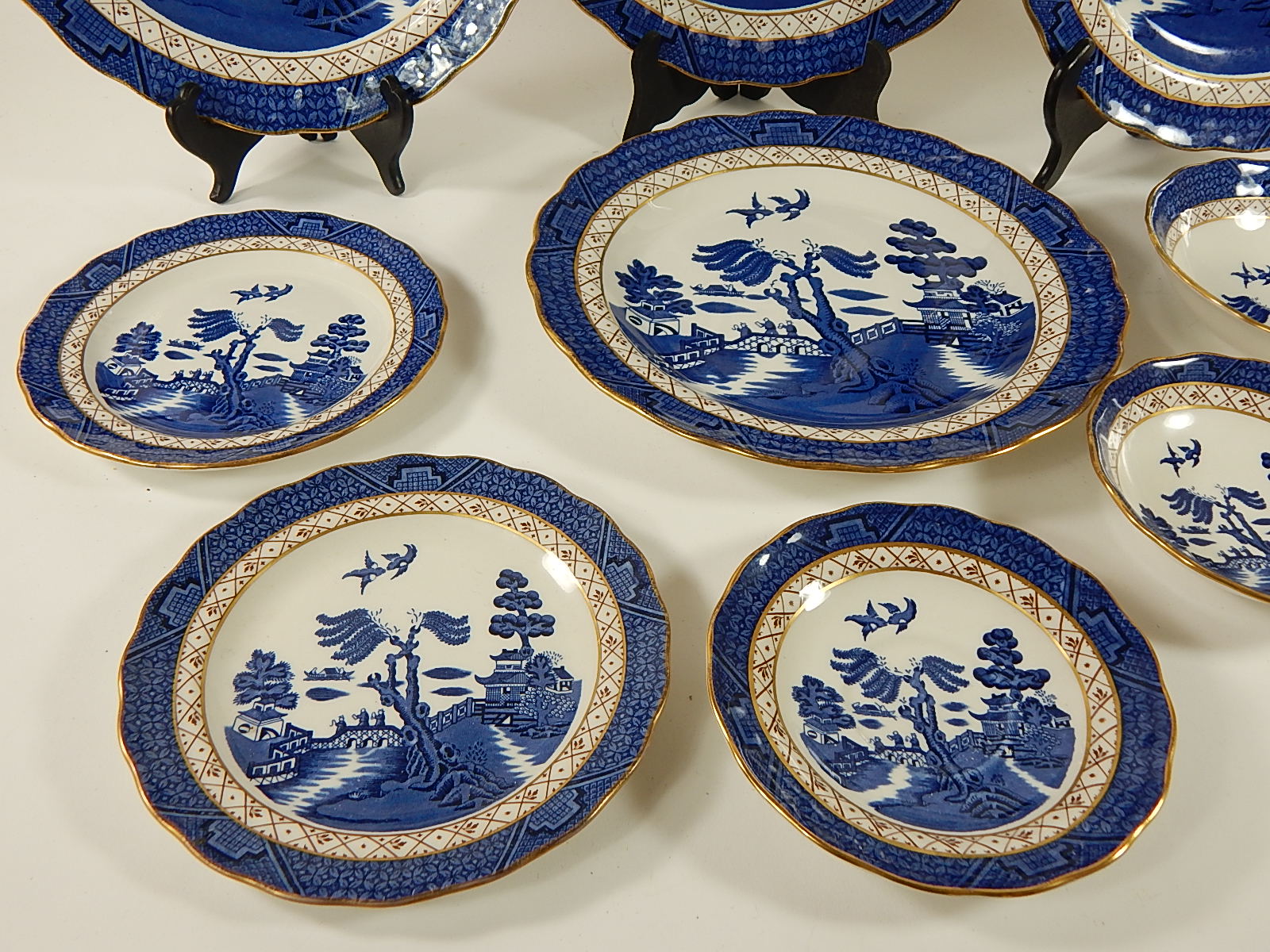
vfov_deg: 45.4
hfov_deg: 58.4
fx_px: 1137
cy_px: 476
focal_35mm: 31
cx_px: 635
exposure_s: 1/80
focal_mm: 5.6
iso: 125
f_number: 3.2
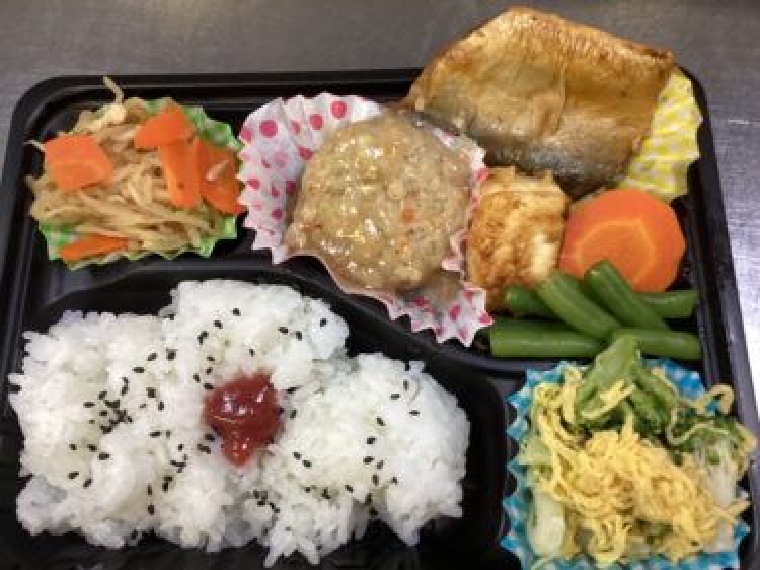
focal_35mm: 31
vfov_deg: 45.4
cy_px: 285
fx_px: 680
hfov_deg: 58.4
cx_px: 380
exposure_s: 1/60
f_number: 2.4
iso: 160
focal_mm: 3.3
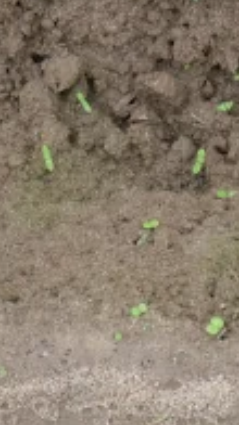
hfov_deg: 5.4
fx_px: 2539
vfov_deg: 9.4
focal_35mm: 225
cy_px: -168
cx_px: 235
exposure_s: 1/110
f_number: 4.5
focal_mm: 27.7
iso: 160
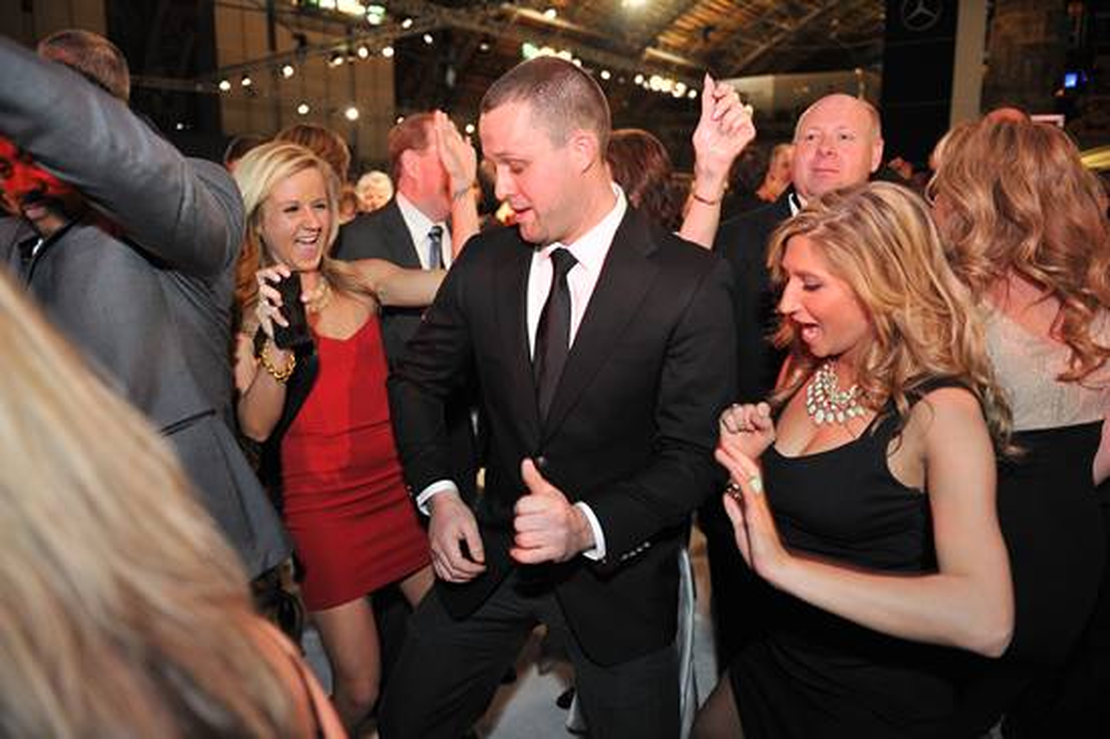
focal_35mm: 24
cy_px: 370
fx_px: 740
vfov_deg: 53.1
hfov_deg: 73.8
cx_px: 555
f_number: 2.8
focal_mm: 24
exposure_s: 1/100
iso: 1250
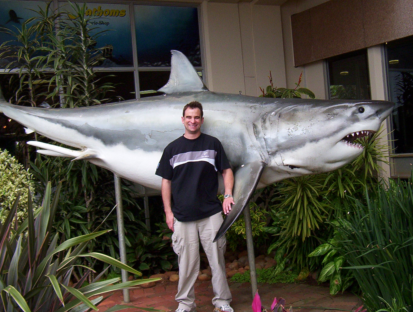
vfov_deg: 31.0
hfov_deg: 40.3
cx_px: 229
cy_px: 157
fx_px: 562
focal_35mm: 47
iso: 100
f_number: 3.84
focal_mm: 5.26
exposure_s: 1/252
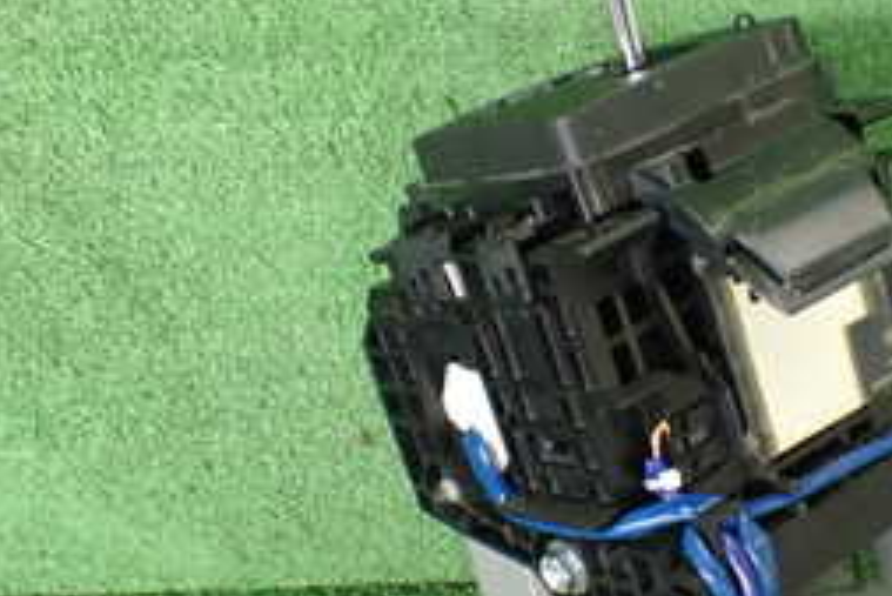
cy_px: 413
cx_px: 712
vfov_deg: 18.4
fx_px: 1835
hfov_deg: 26.8
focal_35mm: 74
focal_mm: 5.4
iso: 800
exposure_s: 1/80
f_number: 2.3
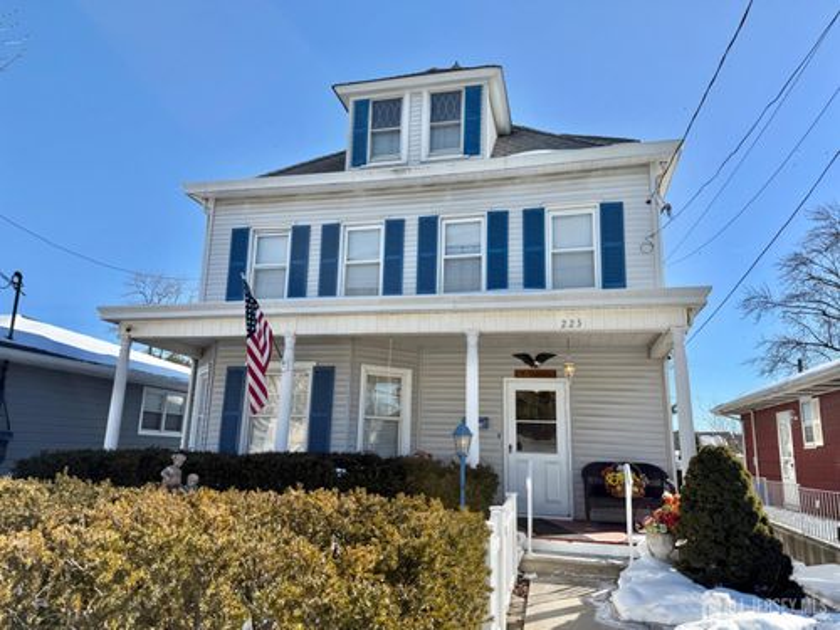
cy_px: 315
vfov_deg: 56.8
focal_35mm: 24
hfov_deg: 71.6
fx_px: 582
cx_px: 420
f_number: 1.78
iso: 80
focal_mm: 6.76
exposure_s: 1/4405
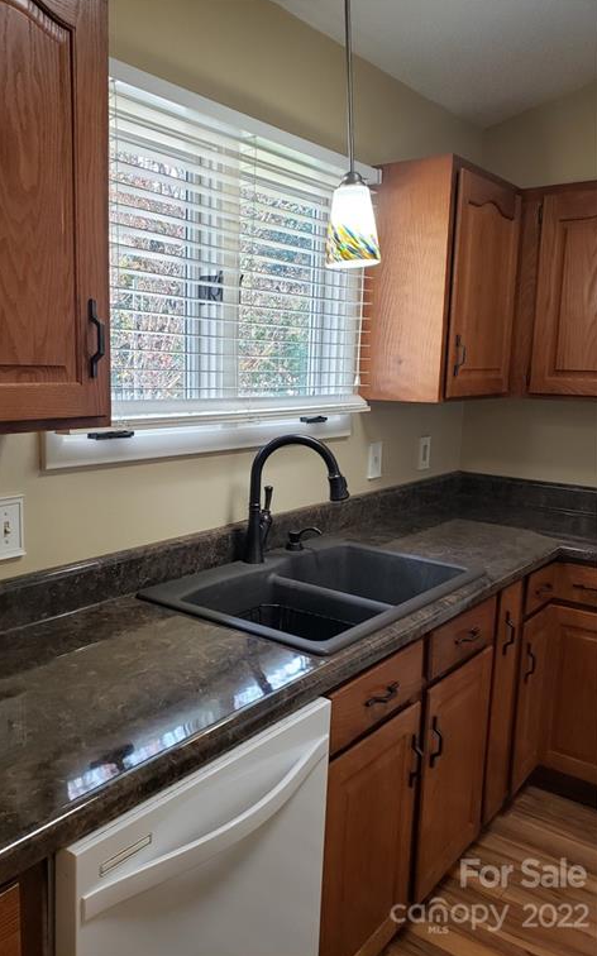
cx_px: 239
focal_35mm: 28
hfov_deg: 44.3
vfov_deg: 66.5
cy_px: 477
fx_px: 729
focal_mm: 4.3
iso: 100
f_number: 2.4
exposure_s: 1/60
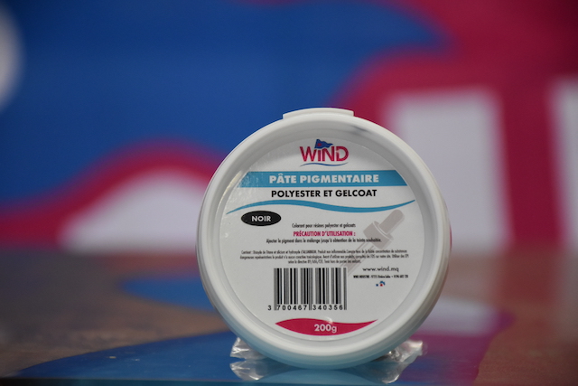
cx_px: 289
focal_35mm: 210
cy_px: 193
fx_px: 3372
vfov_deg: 6.5
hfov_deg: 9.8
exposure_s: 1/125
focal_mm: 140
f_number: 5.6
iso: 1600
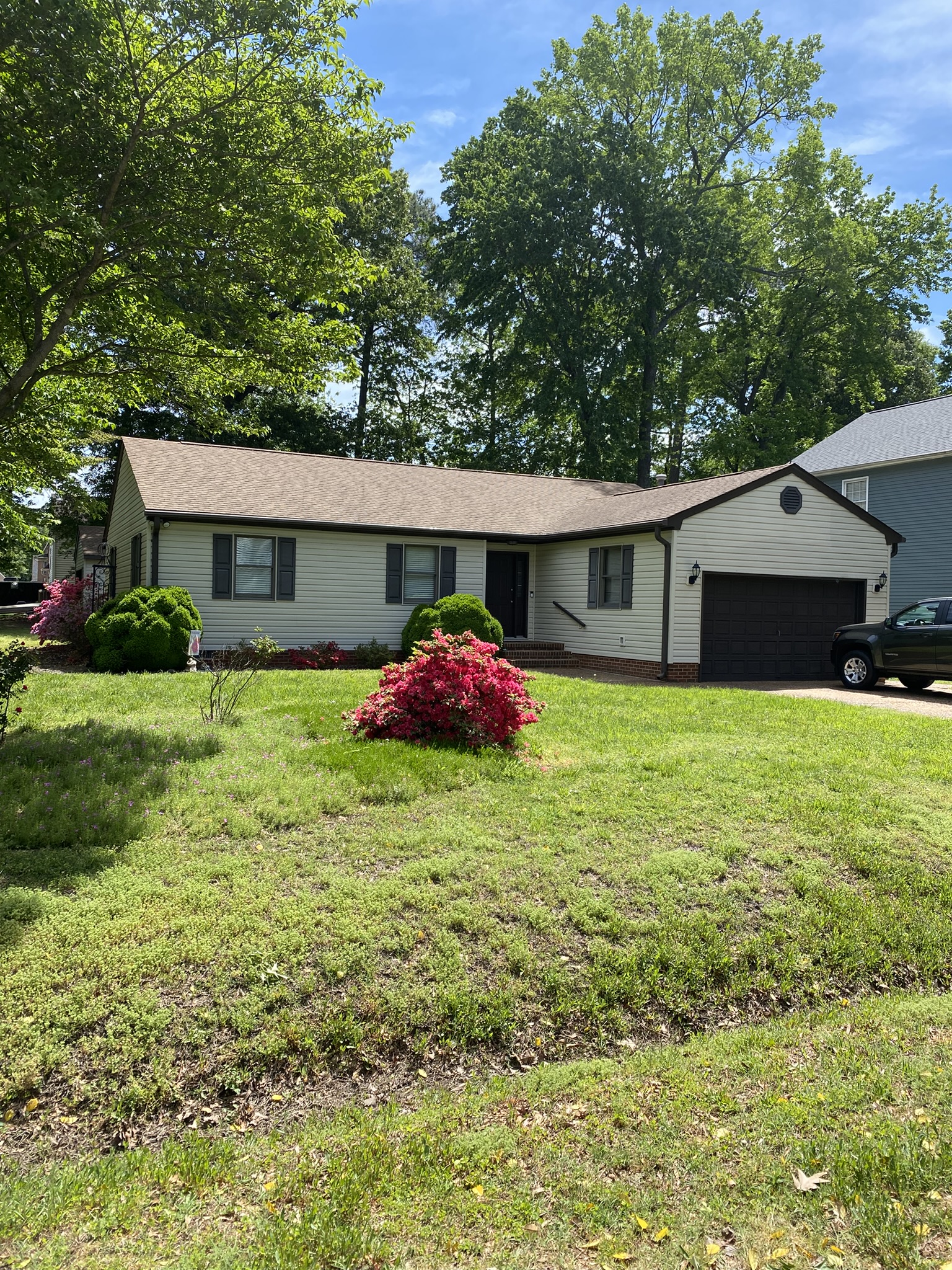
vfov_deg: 67.3
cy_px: 635
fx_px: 953
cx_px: 476
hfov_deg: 53.1
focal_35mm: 26
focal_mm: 4.25
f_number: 1.8
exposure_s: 1/1232
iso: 32
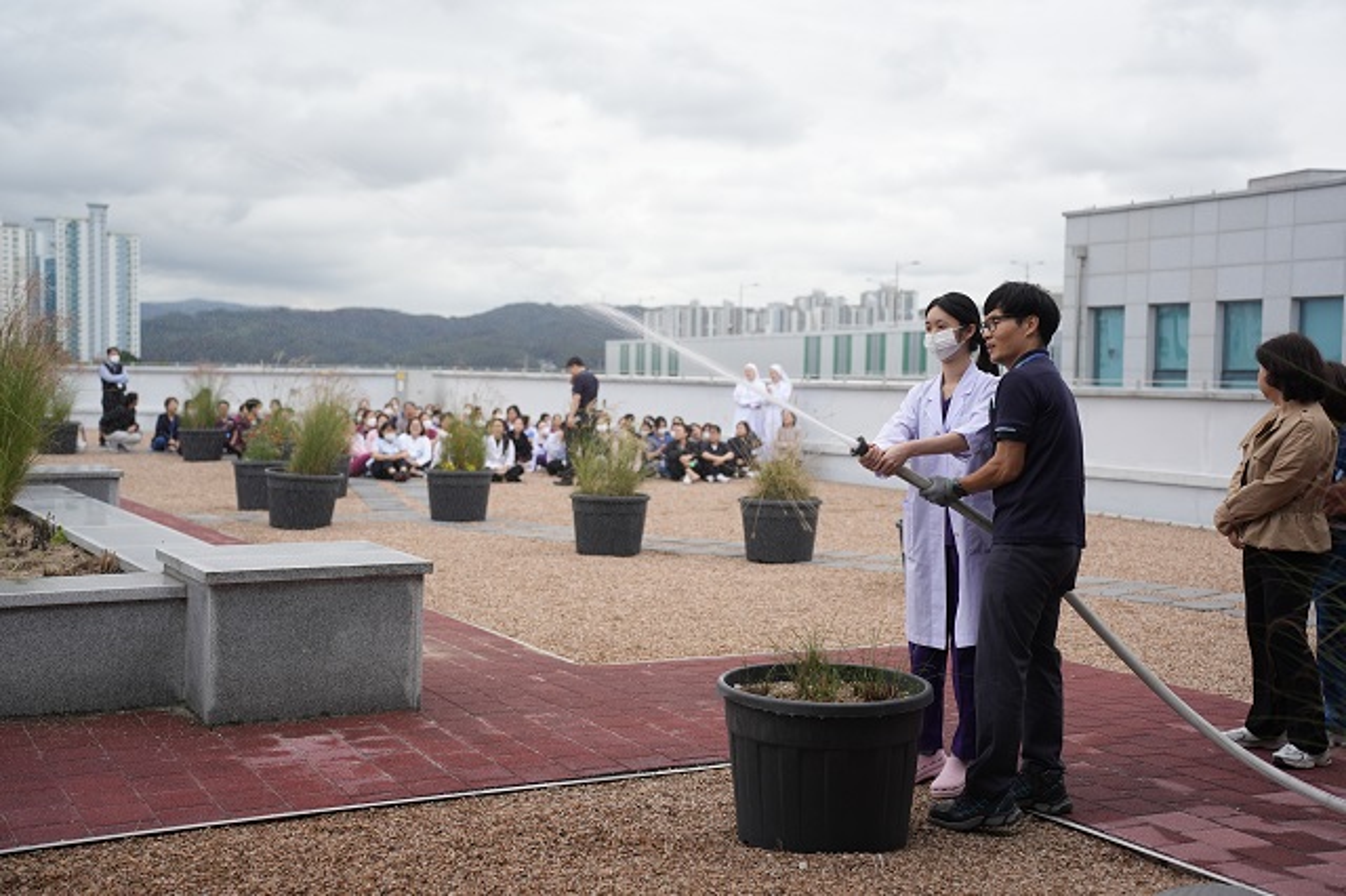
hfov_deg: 42.8
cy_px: 448
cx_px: 673
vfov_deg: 29.2
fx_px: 1719
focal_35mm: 46
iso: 200
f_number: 2.8
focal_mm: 46
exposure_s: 1/200
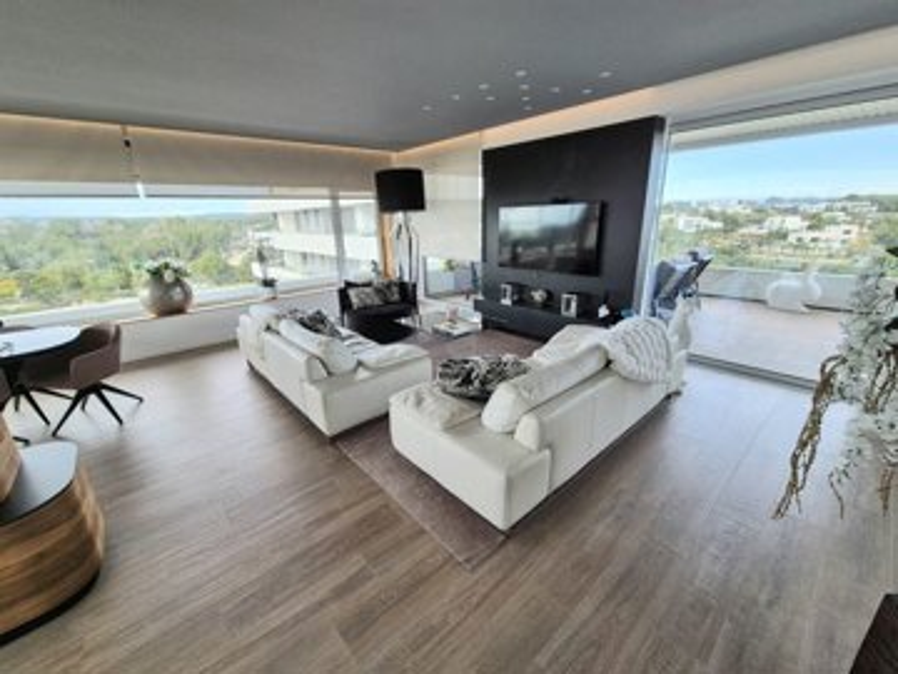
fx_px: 337
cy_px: 337
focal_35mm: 13
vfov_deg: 89.9
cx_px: 449
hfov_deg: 106.2
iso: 50
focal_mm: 2.2
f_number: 2.2
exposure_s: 1/175
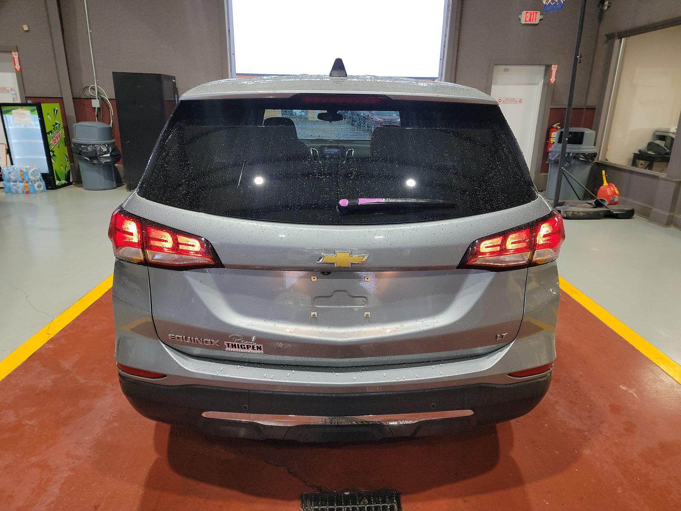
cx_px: 340
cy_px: 256
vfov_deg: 56.8
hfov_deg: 71.6
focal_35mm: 24
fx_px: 472
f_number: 1.8
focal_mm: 6.7
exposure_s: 1/59
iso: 418
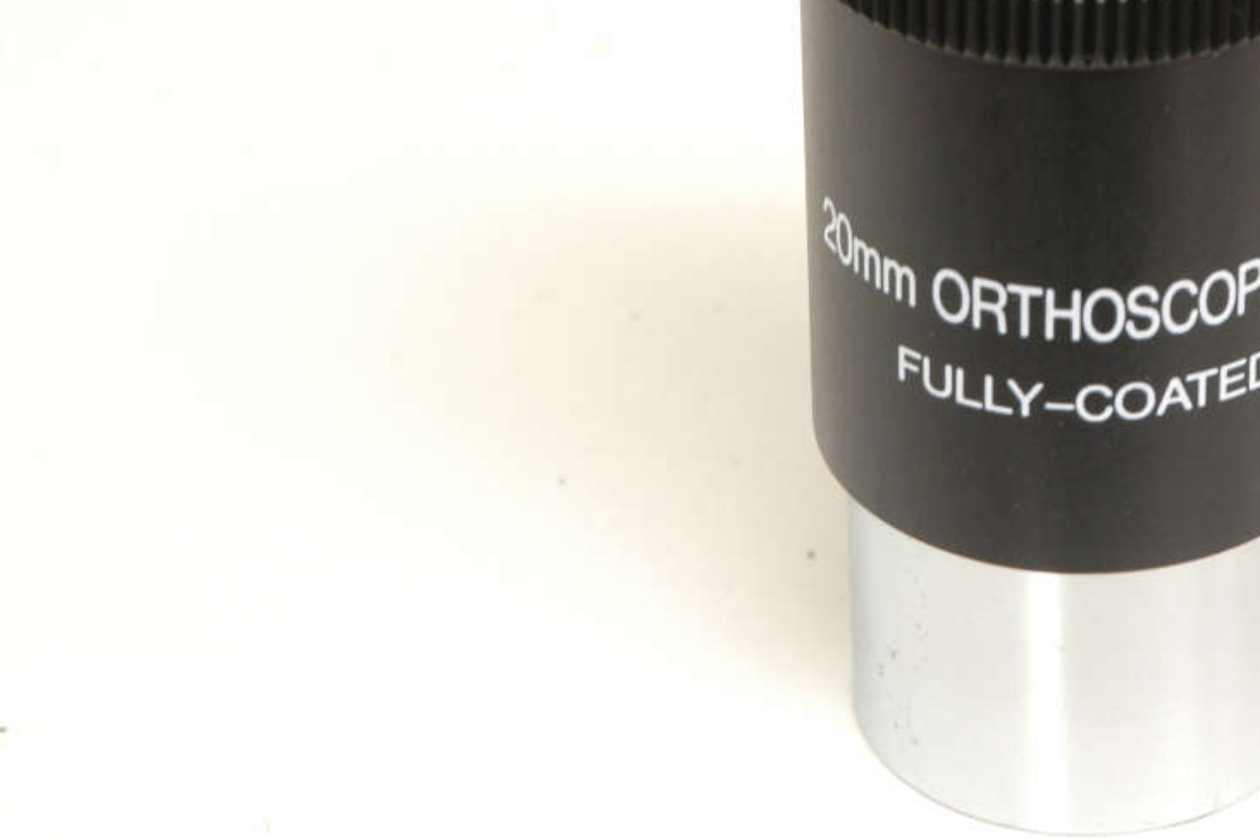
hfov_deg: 7.8
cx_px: 1079
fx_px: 9164
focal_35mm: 262
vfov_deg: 5.2
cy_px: 232
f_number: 16
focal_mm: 85
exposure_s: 1/1.5
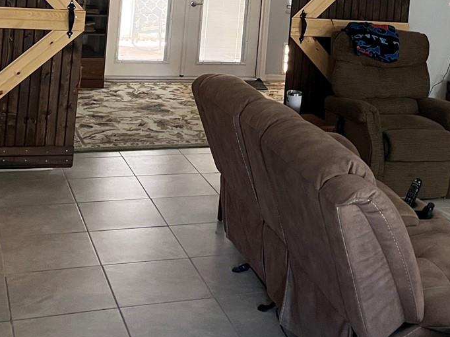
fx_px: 793
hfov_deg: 31.5
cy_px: -41
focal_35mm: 61
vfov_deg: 22.5
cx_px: 294
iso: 400
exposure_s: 1/40
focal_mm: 5.1
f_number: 1.6
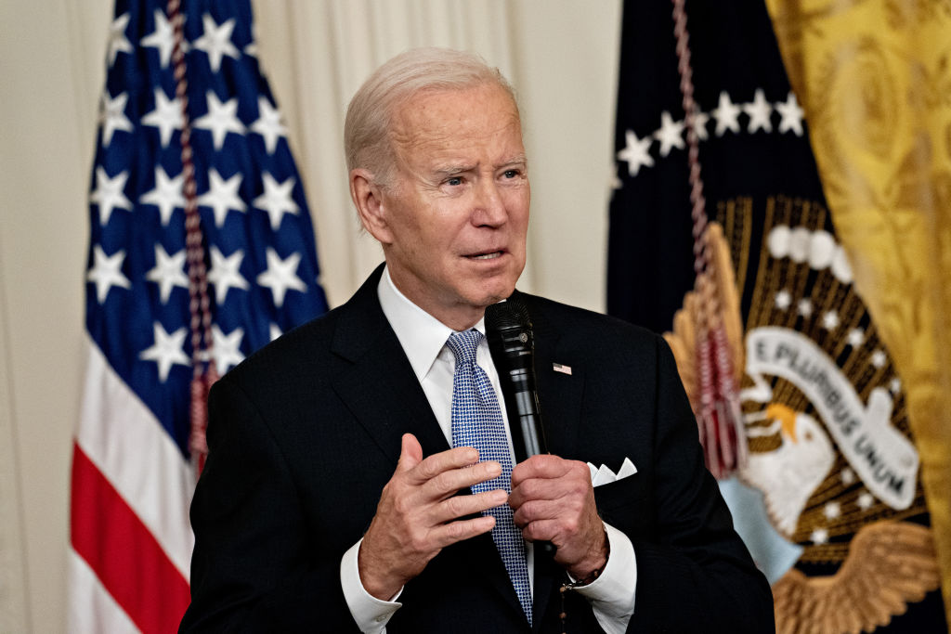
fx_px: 6684
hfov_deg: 8.1
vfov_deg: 5.4
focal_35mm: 253
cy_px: 317
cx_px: 476
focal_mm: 253
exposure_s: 1/400
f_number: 5.6
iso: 6400
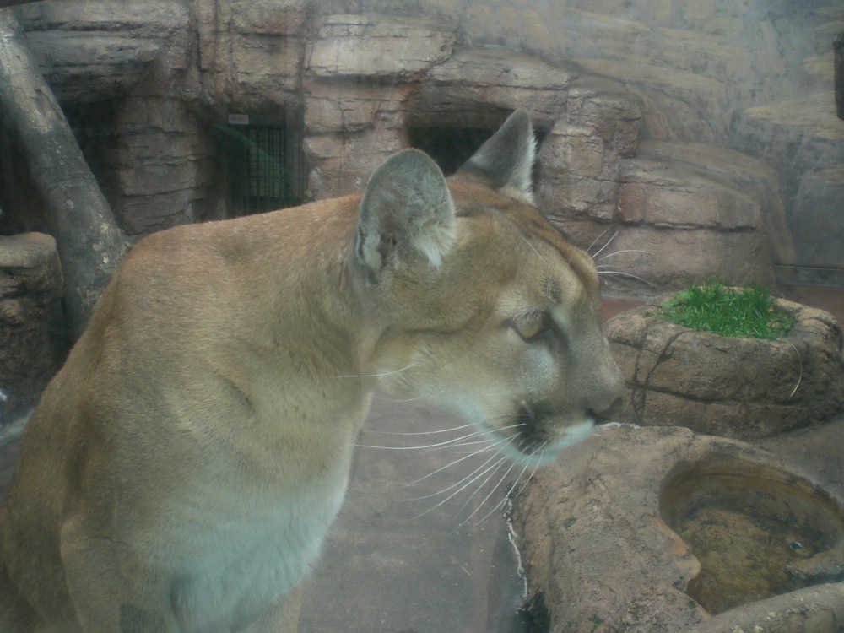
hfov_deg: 49.0
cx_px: 422
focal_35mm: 38
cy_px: 316
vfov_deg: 37.7
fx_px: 927
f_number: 3.1
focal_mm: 6.3
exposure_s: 1/100
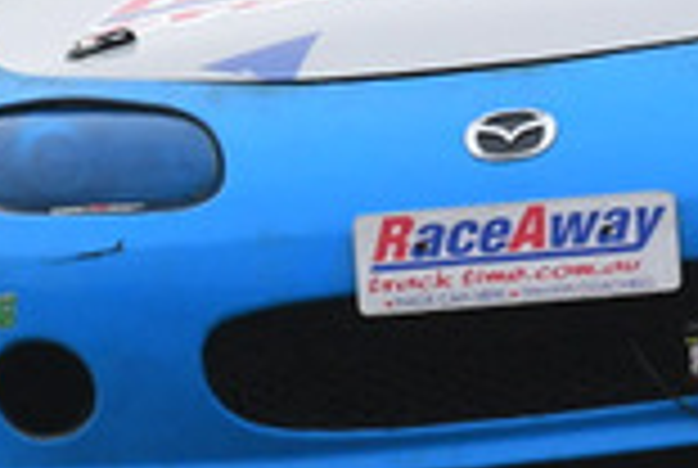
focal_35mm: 3863
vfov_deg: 0.4
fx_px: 75042
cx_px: 401
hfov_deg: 0.5
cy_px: -153
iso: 640
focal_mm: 500
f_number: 10
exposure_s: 1/640
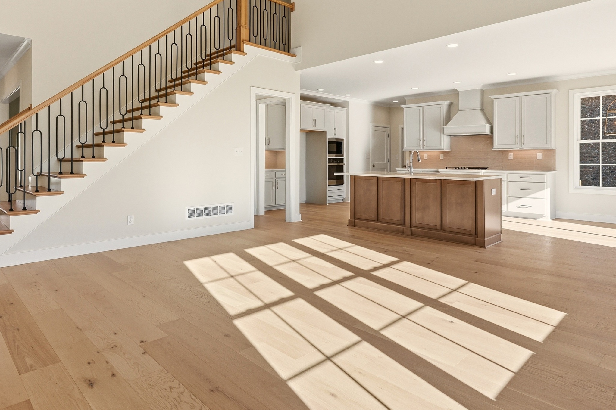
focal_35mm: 22
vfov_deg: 56.6
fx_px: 376
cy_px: 156
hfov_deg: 78.6
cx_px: 307
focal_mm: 10
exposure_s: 1/3200
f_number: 9
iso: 400
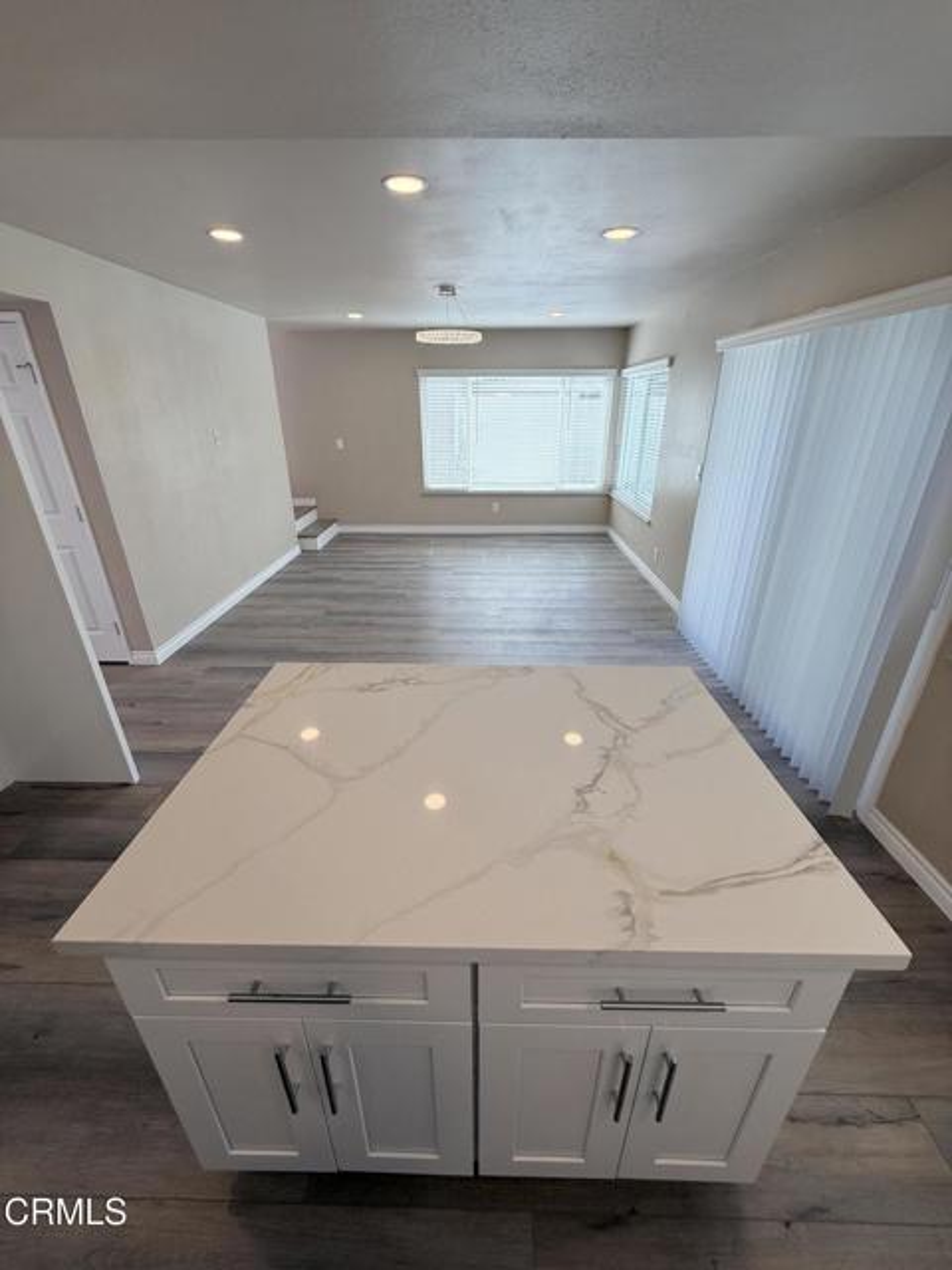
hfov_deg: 85.7
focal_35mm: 14
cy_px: 635
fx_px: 513
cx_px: 476
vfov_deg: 102.1
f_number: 2.2
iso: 64
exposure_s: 1/300
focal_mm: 2.22
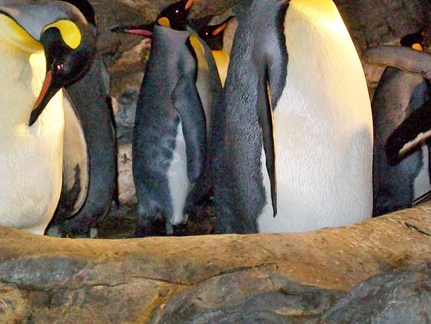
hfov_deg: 13.3
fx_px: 1843
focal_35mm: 148
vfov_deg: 9.9
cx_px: 147
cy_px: -12
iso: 160
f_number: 3.8
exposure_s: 1/100
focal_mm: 11.6
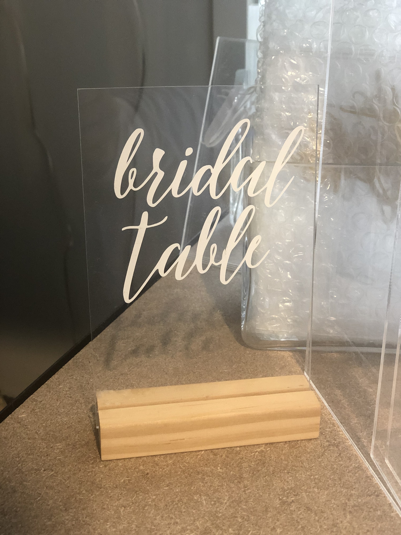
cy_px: 268
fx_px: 803
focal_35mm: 52
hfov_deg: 28.0
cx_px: 200
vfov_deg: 36.8
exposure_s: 1/25
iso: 160
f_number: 2.4
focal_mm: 6
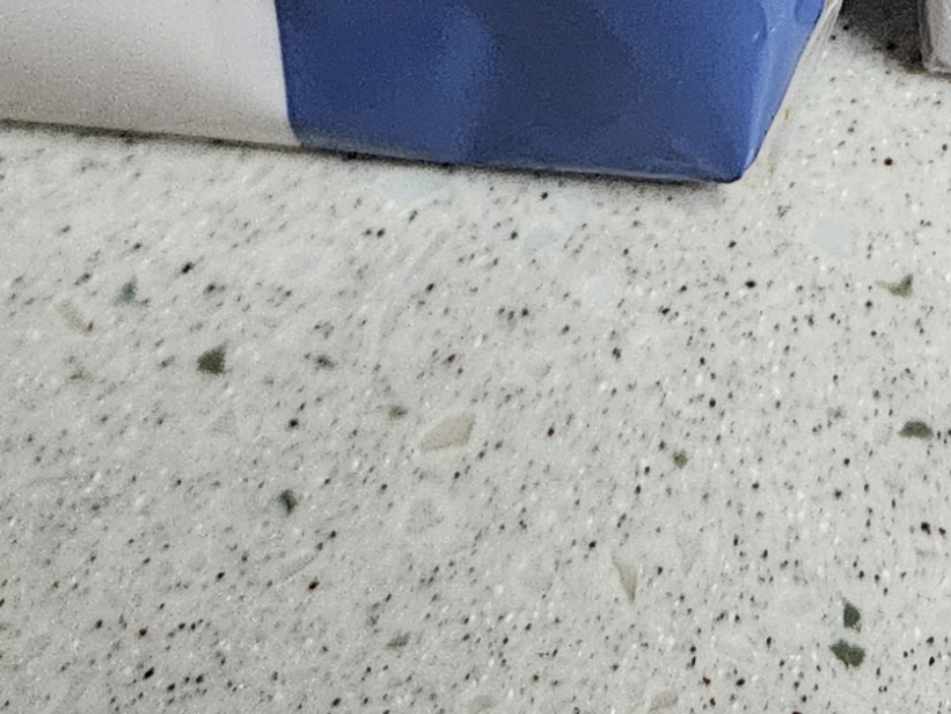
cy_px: -624
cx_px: 825
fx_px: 3077
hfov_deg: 17.4
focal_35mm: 112
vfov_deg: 12.0
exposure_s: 1/120
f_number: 1.8
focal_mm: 5.4
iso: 1000
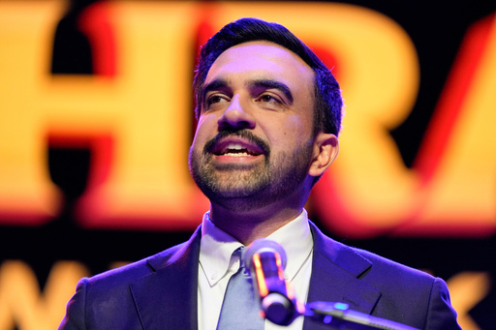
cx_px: 248
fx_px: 2755
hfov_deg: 10.3
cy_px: 165
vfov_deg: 6.9
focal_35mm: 200
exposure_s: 1/1000
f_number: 2.8
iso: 2500
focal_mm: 200
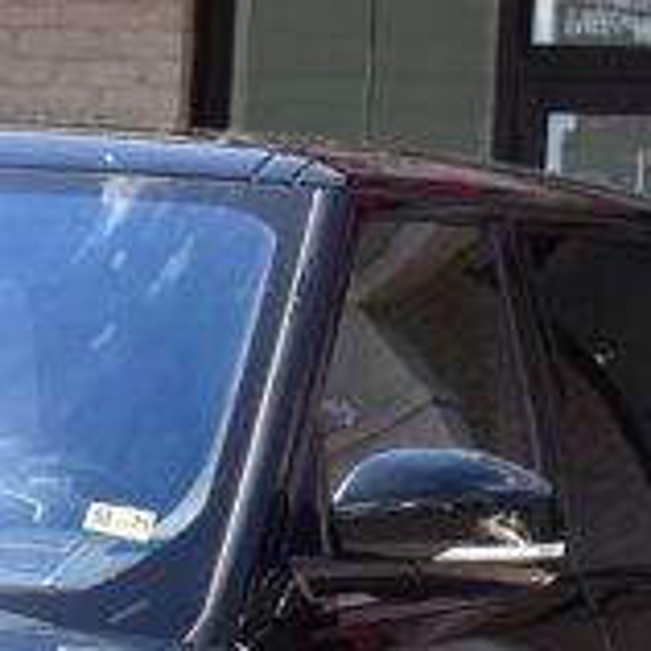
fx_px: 5442
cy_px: 680
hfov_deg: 6.8
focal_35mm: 256
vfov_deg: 6.8
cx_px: 396
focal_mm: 31
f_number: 10
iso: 400
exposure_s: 1/250
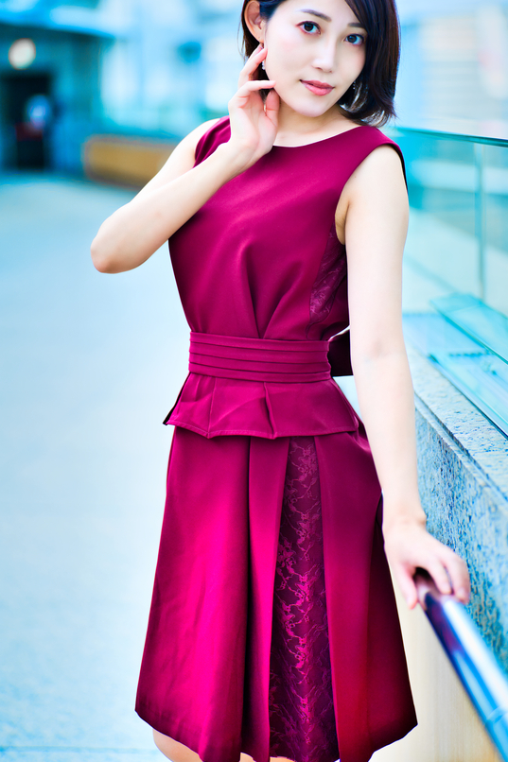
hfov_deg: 20.3
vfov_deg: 29.9
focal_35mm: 67
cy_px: 261
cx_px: 315
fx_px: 1419
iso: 100
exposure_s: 1/1250
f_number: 1.2
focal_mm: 50
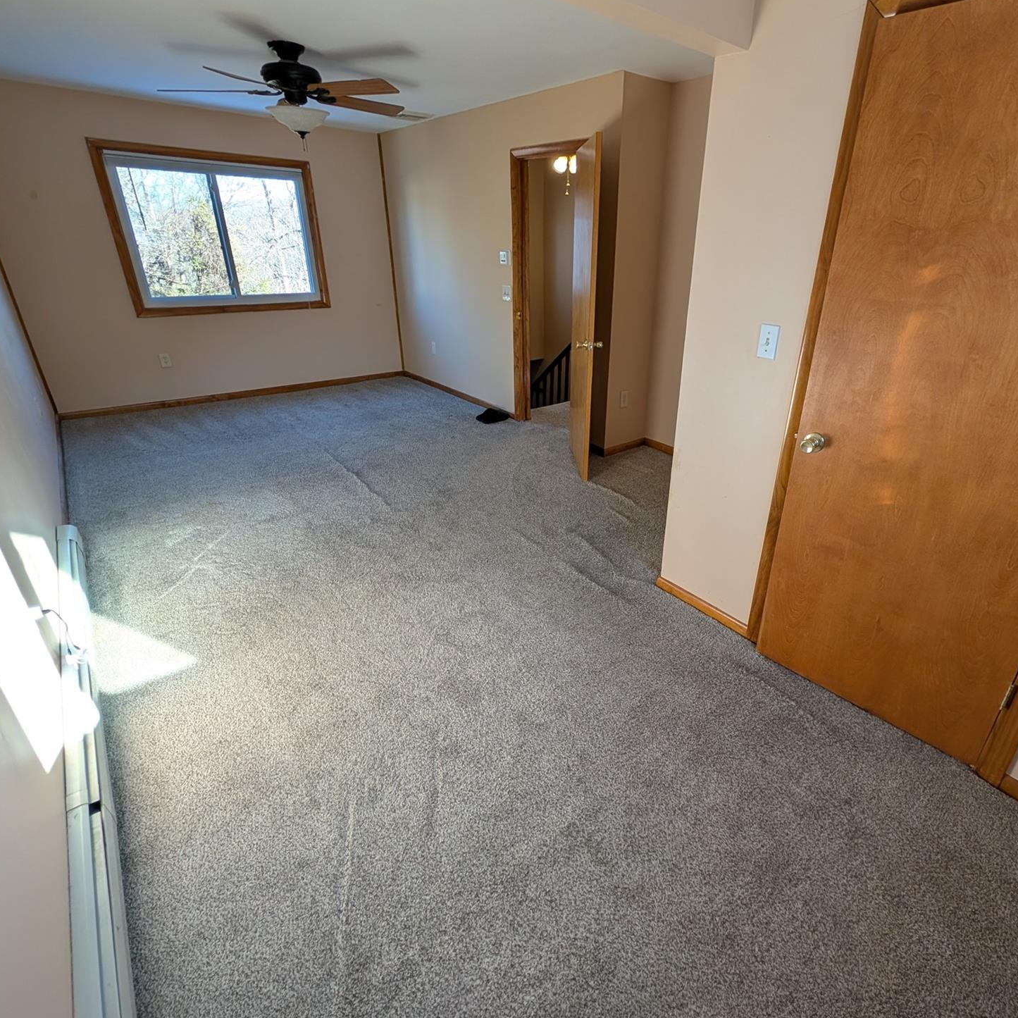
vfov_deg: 91.1
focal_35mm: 15
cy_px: 489
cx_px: 578
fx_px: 499
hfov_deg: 90.6
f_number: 1.7
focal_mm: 2.02
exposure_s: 1/153
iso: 58
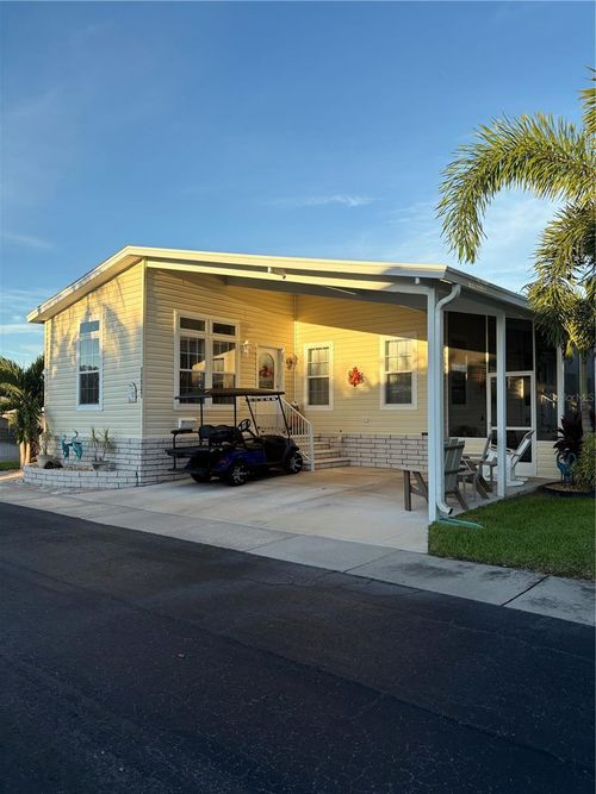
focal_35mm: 26
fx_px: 597
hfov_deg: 53.0
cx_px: 298
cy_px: 397
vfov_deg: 67.3
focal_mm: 5.96
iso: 50
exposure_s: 1/1217
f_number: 1.6
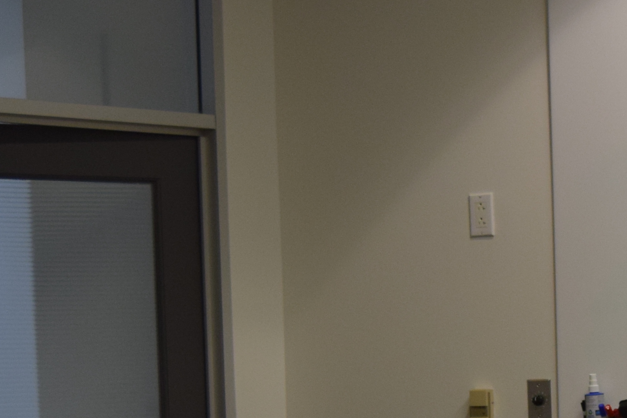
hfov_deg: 14.6
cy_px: 602
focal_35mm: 139
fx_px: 2418
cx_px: 553
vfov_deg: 9.6
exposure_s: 1/60
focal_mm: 25
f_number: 4
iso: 640
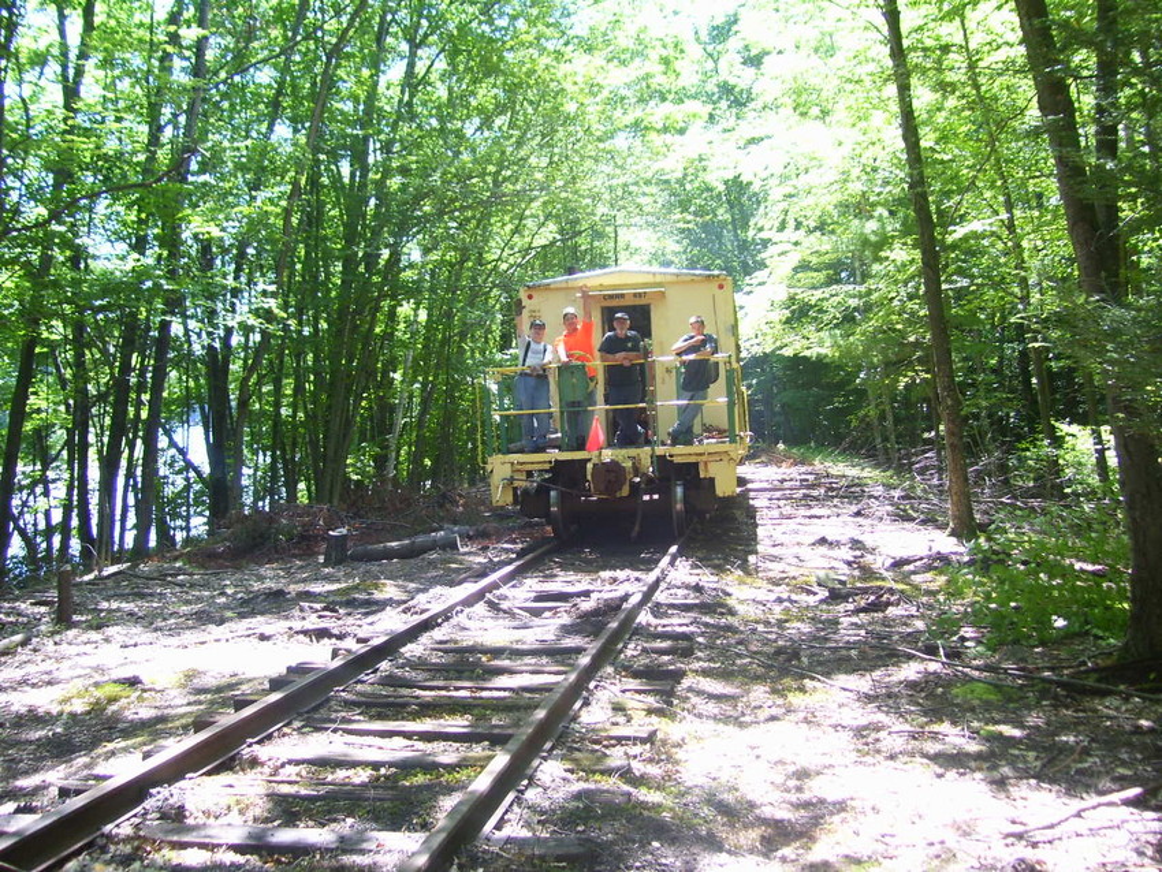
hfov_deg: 50.1
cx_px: 581
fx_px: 1242
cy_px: 436
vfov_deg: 38.7
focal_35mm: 37
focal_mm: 6
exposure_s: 1/60
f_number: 2.7
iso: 80
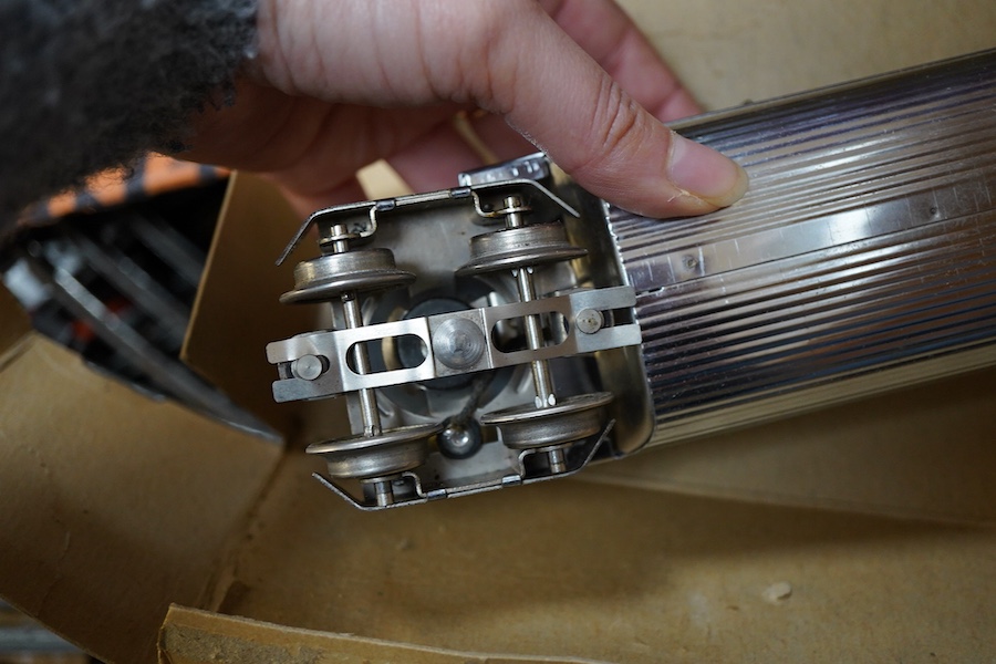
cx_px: 498
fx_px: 1245
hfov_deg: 43.6
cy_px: 332
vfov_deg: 29.9
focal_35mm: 45
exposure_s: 1/125
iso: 1250
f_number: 3.5
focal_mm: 30
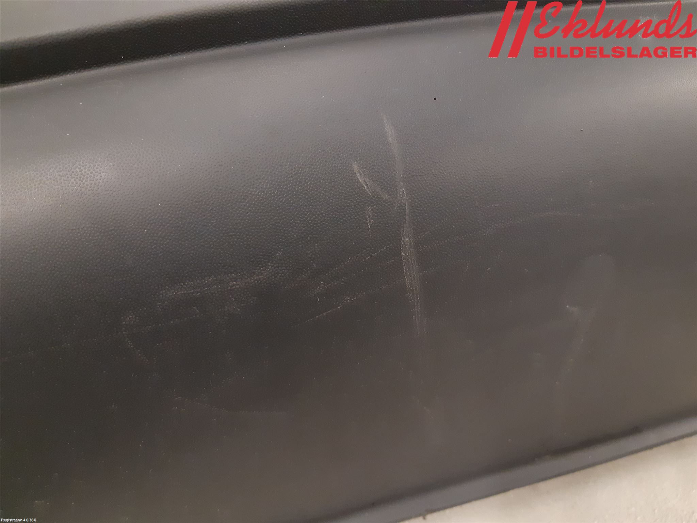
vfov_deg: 53.1
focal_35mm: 26
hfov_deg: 67.3
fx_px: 524
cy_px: 262
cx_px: 348
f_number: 1.7
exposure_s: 1/50
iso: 320
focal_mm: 3.93
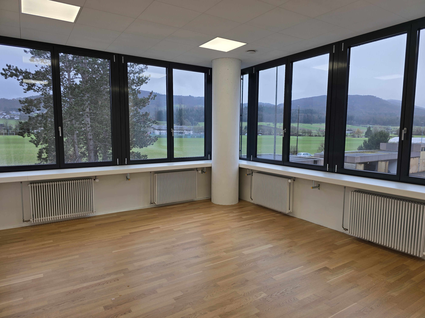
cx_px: 212
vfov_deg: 58.9
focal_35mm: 23
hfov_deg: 73.9
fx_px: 282
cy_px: 159
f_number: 1.7
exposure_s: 1/100
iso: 16
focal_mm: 6.3
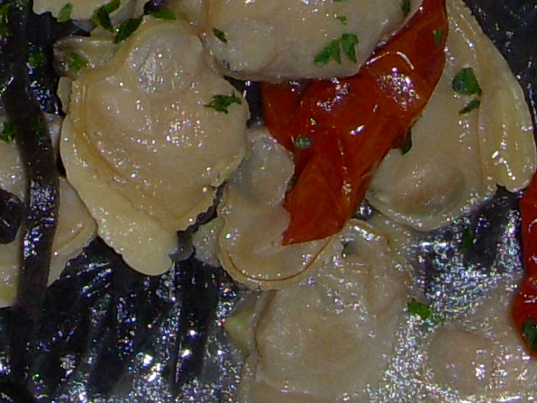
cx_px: 74
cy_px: -127
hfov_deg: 9.5
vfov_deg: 7.1
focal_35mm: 208
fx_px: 3227
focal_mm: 6.3
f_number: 3.3
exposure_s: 1/30
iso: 100
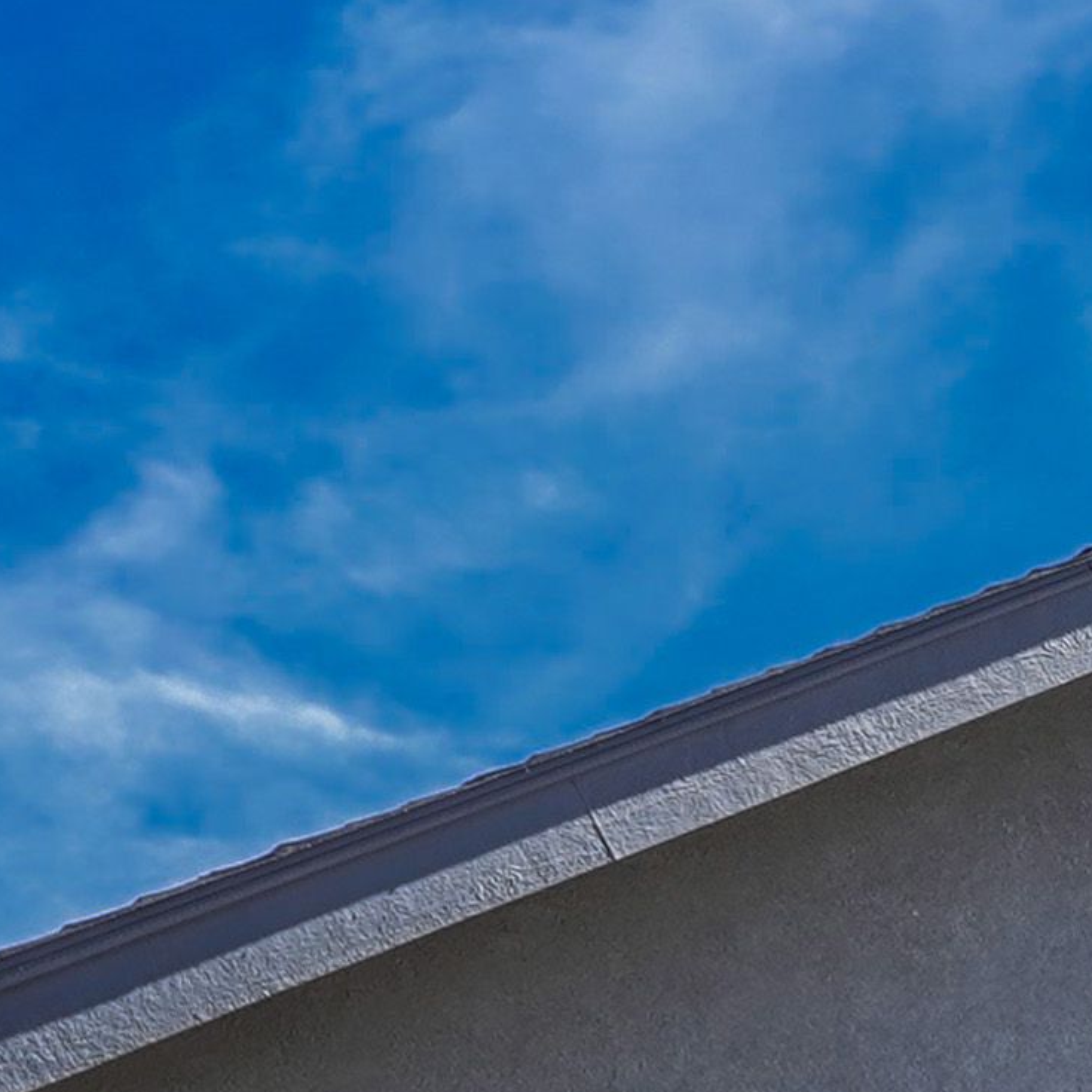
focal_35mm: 104
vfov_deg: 13.5
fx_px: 3712
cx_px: 2024
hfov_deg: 14.5
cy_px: 2398
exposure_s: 1/160
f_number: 8
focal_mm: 15
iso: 400
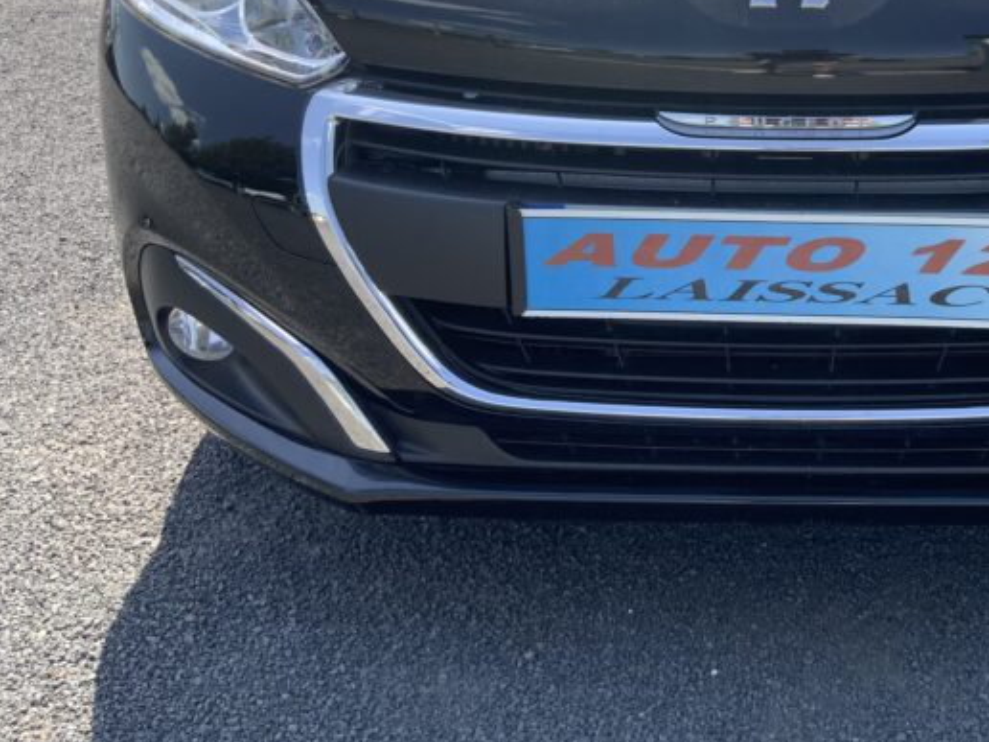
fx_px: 1286
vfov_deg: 31.8
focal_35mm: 45
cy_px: 226
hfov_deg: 40.8
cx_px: 751
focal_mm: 3
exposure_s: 1/457
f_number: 1.8
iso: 16
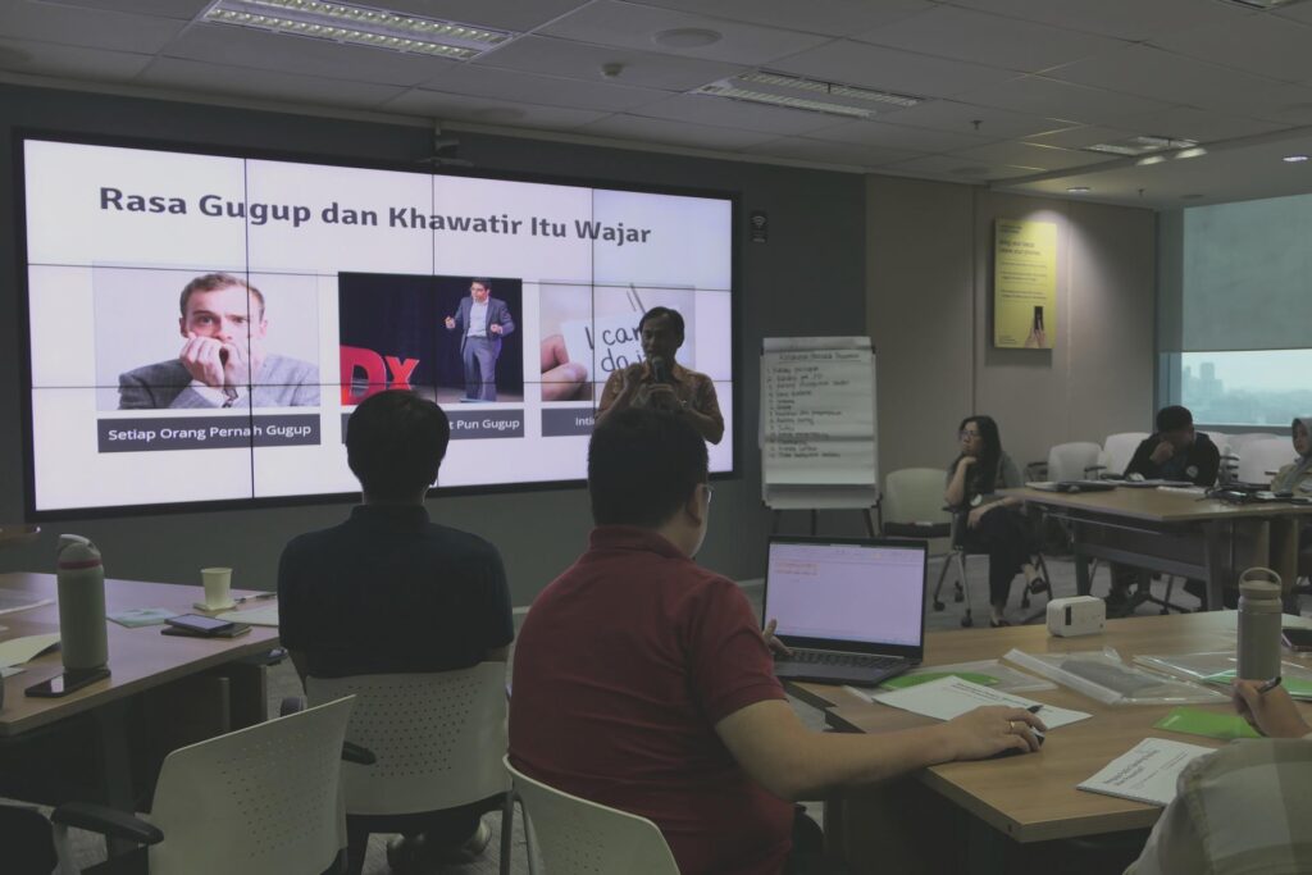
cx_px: 656
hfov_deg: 54.4
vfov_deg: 37.9
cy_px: 438
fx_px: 1276
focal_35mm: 35
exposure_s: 1/80
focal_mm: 12.8
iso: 160
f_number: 2.8
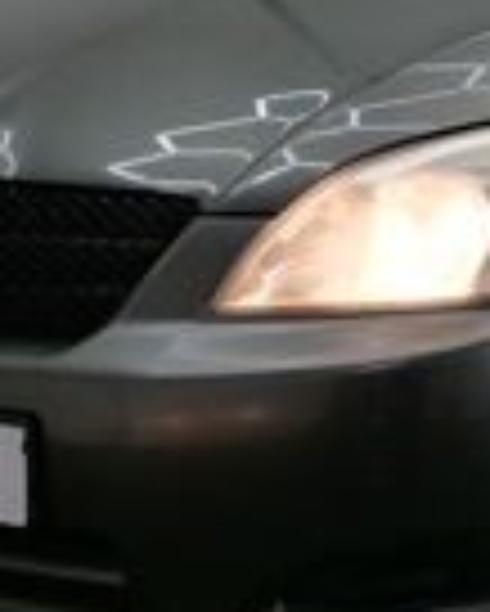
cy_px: -32
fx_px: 2499
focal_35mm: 138
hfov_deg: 11.0
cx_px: 575
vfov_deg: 13.7
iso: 640
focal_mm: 20
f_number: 5.6
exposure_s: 1/60
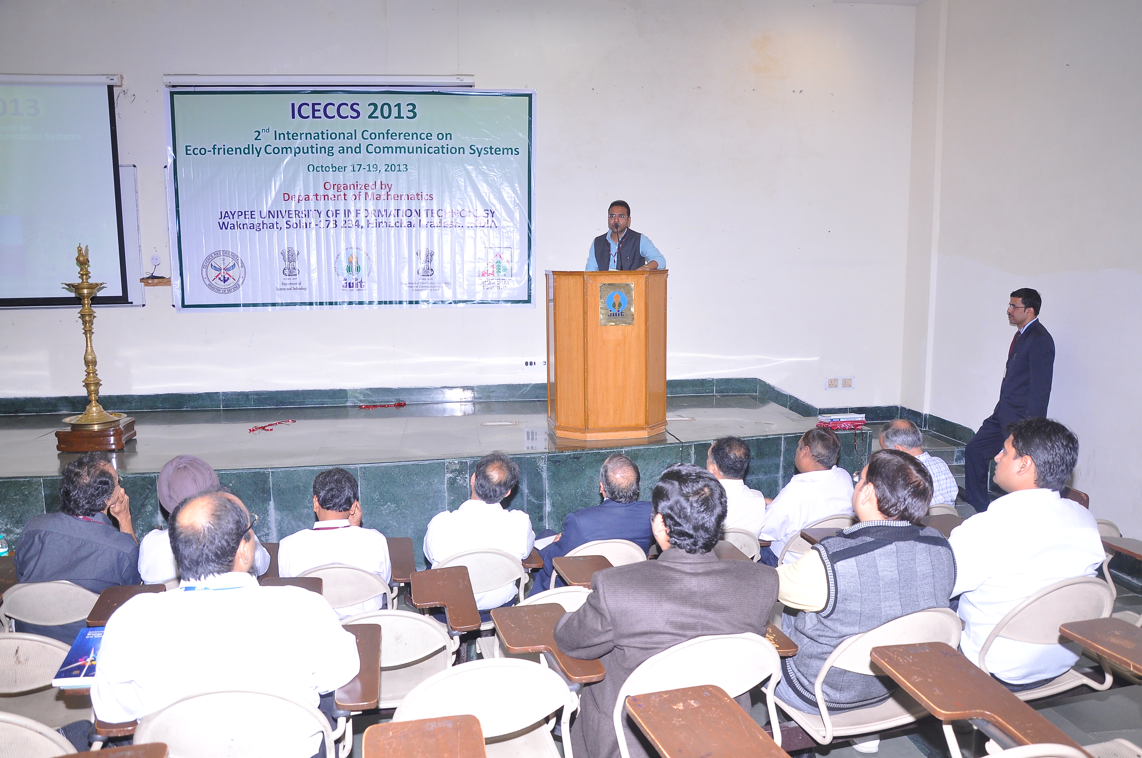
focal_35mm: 27
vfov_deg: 47.8
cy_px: 379
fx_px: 855
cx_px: 571
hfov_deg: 67.4
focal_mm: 18
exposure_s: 1/100
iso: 640
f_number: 5.6
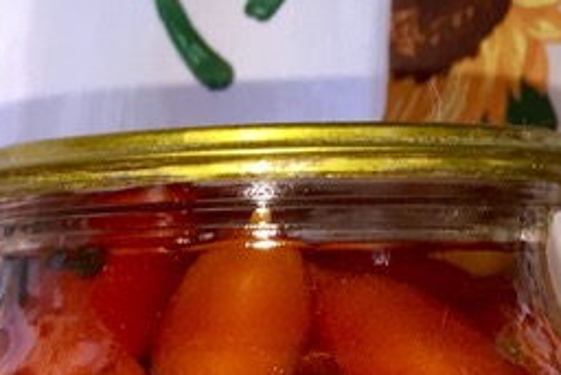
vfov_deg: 9.9
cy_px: 779
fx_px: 1980
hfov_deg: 15.5
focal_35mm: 127
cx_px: -127
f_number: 2.2
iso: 40
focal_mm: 4.15
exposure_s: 1/33
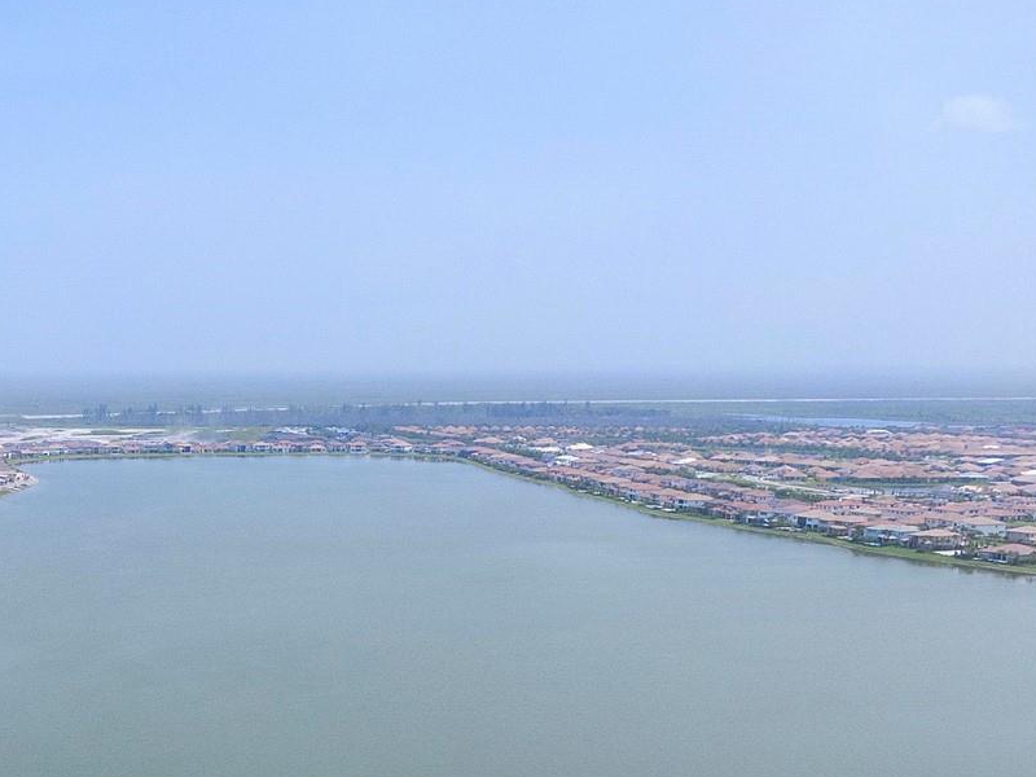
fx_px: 1437
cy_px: 660
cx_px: 18
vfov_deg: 29.3
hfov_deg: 36.0
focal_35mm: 48
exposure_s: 1/2000
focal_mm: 4.39
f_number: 2.8
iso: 110
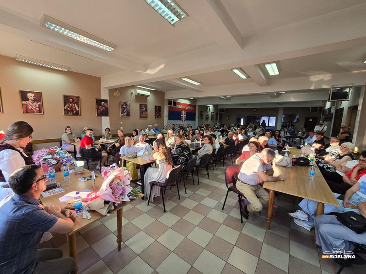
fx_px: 137
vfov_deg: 89.9
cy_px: 137
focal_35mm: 13
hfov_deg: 106.2
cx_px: 183
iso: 80
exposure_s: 1/50
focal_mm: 2.2
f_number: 2.2
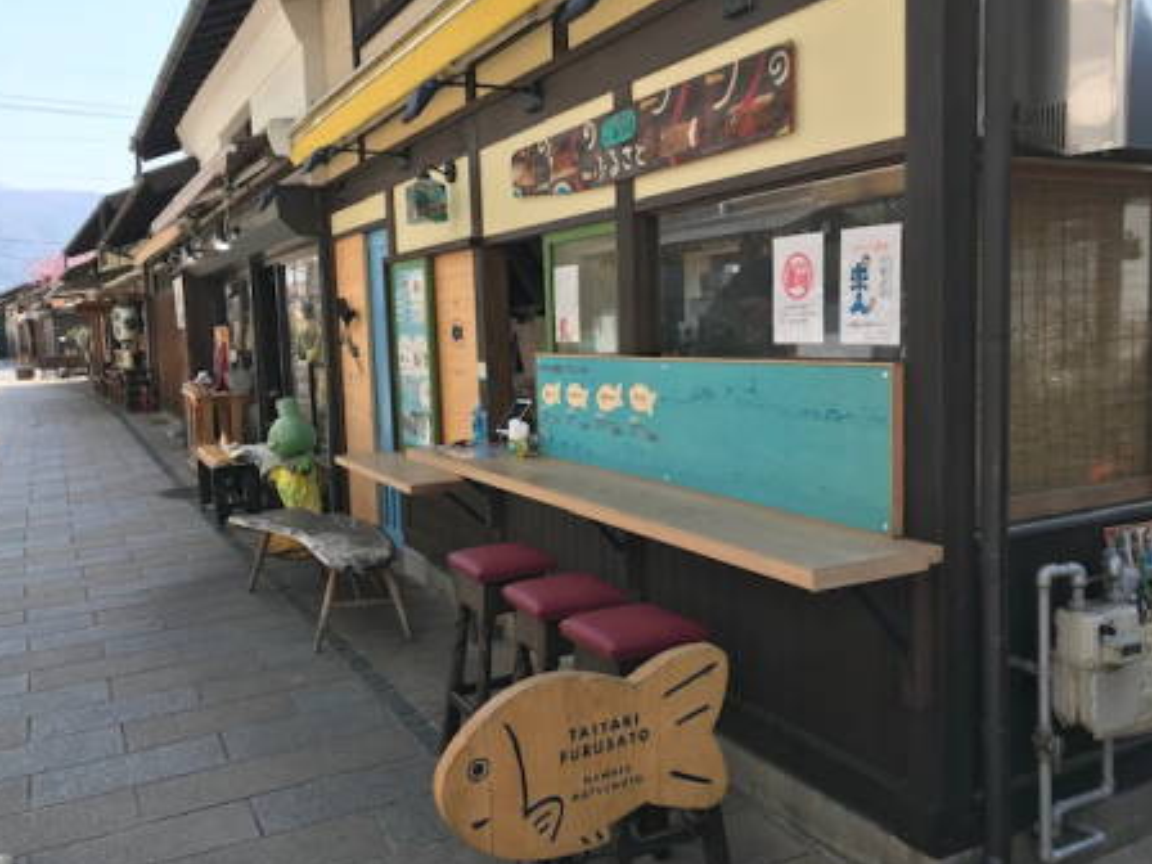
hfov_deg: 59.9
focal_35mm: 30
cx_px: 599
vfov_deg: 46.8
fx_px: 998
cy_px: 435
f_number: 1.8
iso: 20
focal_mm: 3.99
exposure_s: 1/570
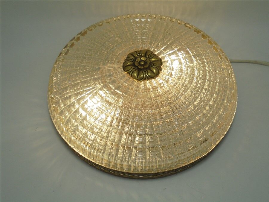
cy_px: 101
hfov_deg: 49.0
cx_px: 134
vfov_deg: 37.7
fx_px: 295
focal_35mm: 38
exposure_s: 1/320
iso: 100
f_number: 4.2
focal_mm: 6.9
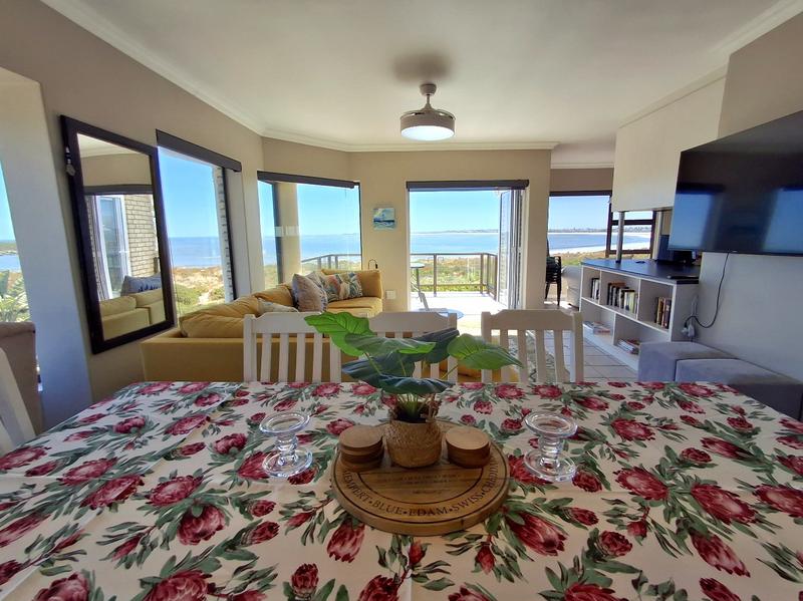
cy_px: 300
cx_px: 402
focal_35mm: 16
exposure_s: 1/1000
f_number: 2.2
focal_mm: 1.64
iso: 40
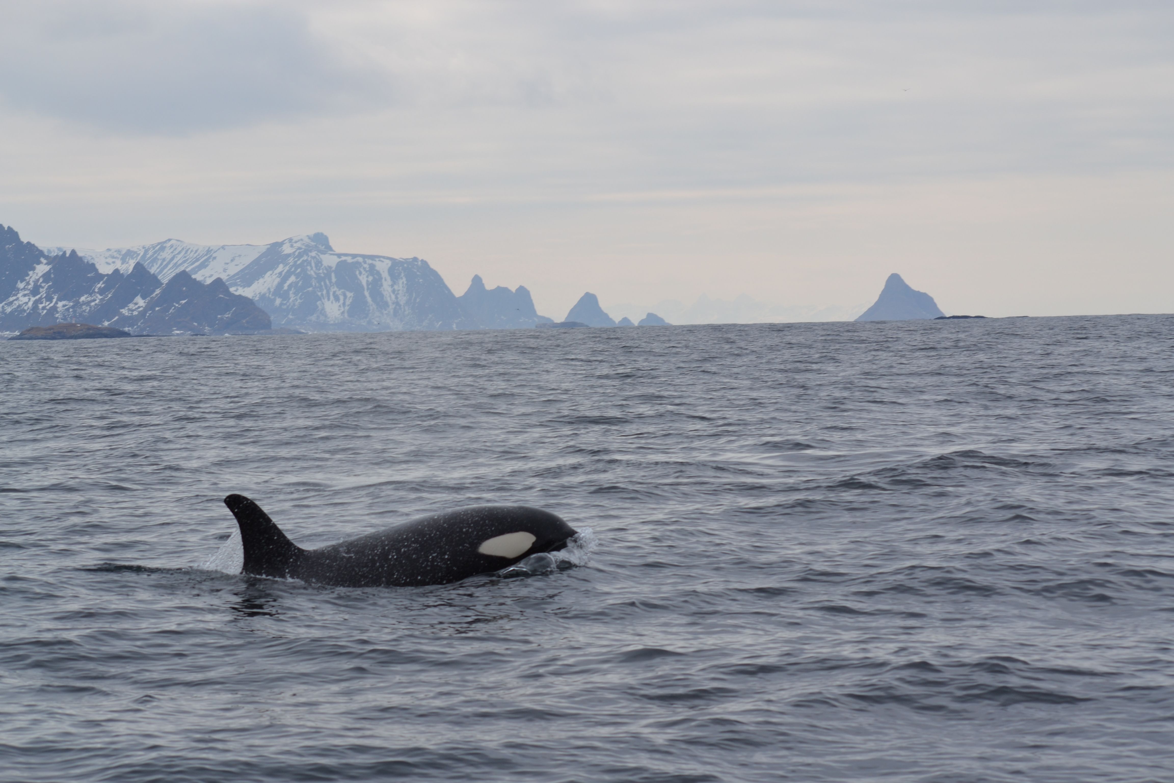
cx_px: 587
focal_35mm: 129
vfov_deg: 10.6
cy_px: 392
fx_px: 4207
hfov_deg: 15.9
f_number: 5.6
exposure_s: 1/500
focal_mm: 86
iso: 100
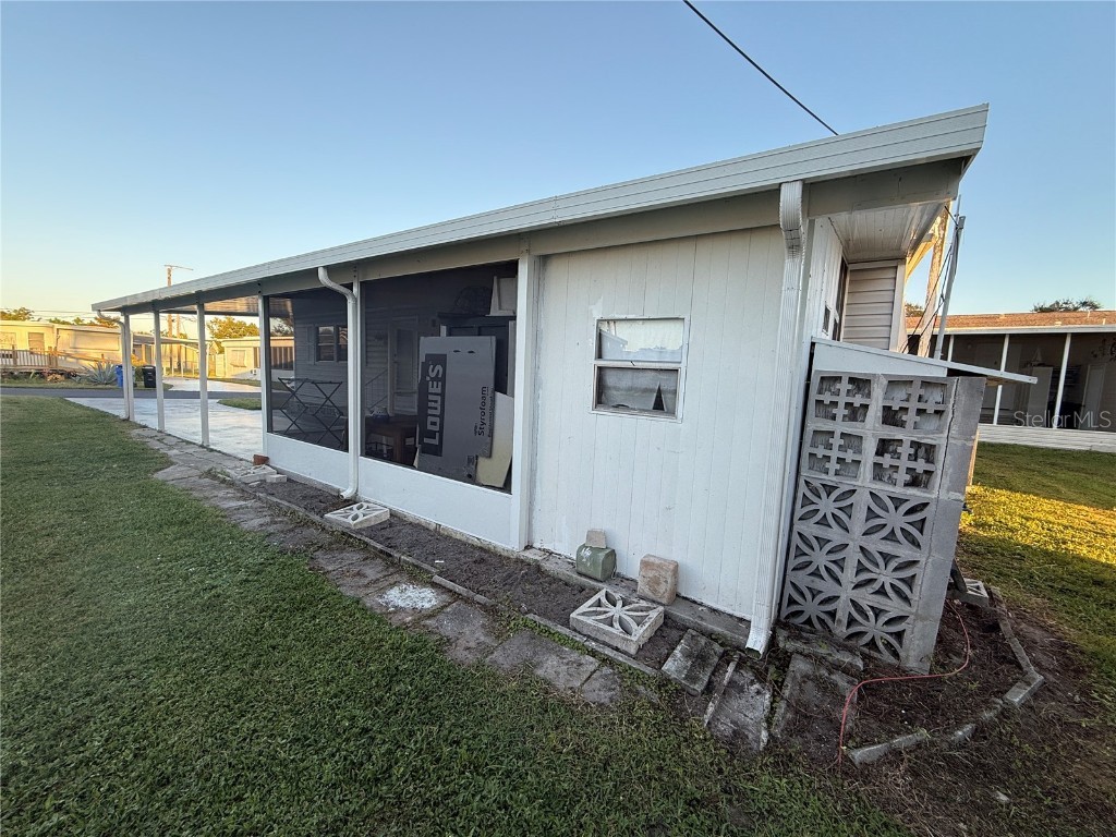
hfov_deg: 102.1
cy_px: 418
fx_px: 451
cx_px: 558
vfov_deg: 85.7
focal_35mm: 14
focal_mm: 2.22
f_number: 2.2
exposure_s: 1/203
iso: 64
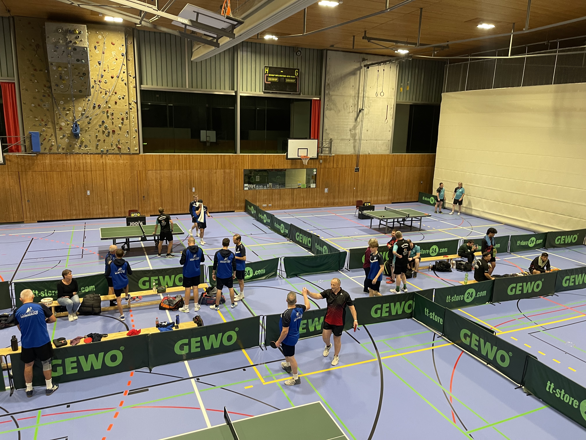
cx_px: 293
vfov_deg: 54.9
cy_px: 220
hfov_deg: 69.4
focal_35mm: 25
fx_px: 423
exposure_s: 1/60
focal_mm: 5.1
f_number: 1.6
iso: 160
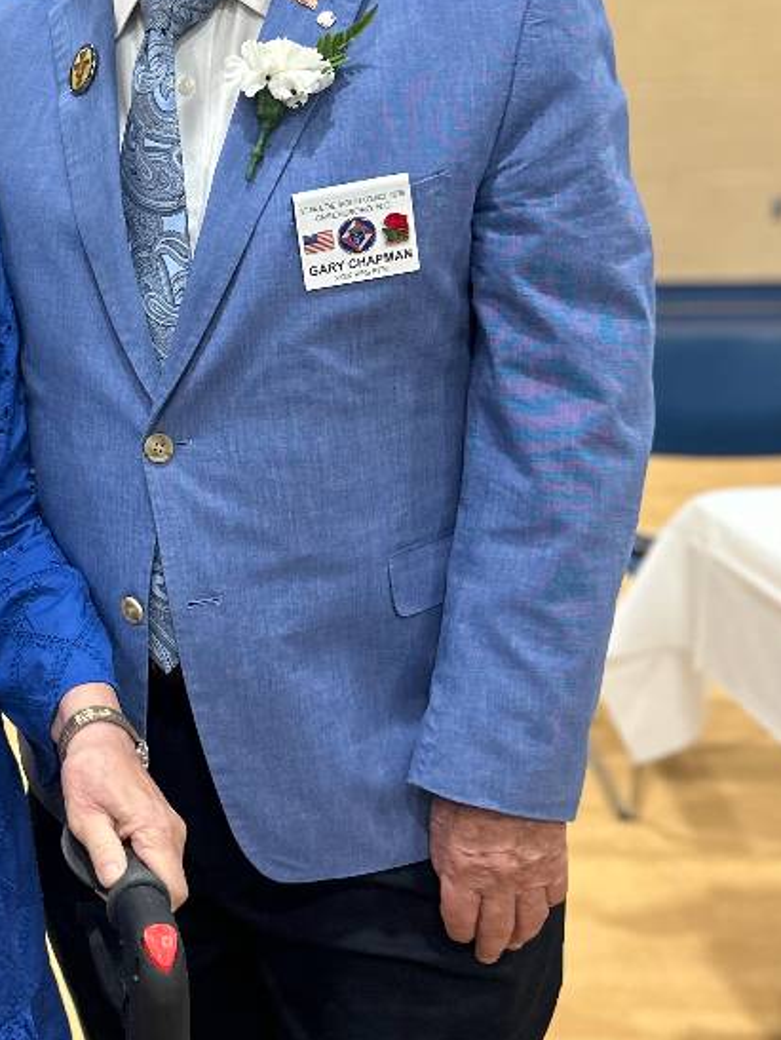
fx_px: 1713
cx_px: -13
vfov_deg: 33.6
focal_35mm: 57
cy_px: 390
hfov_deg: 24.4
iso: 250
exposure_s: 1/60
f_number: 1.5
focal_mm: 5.7
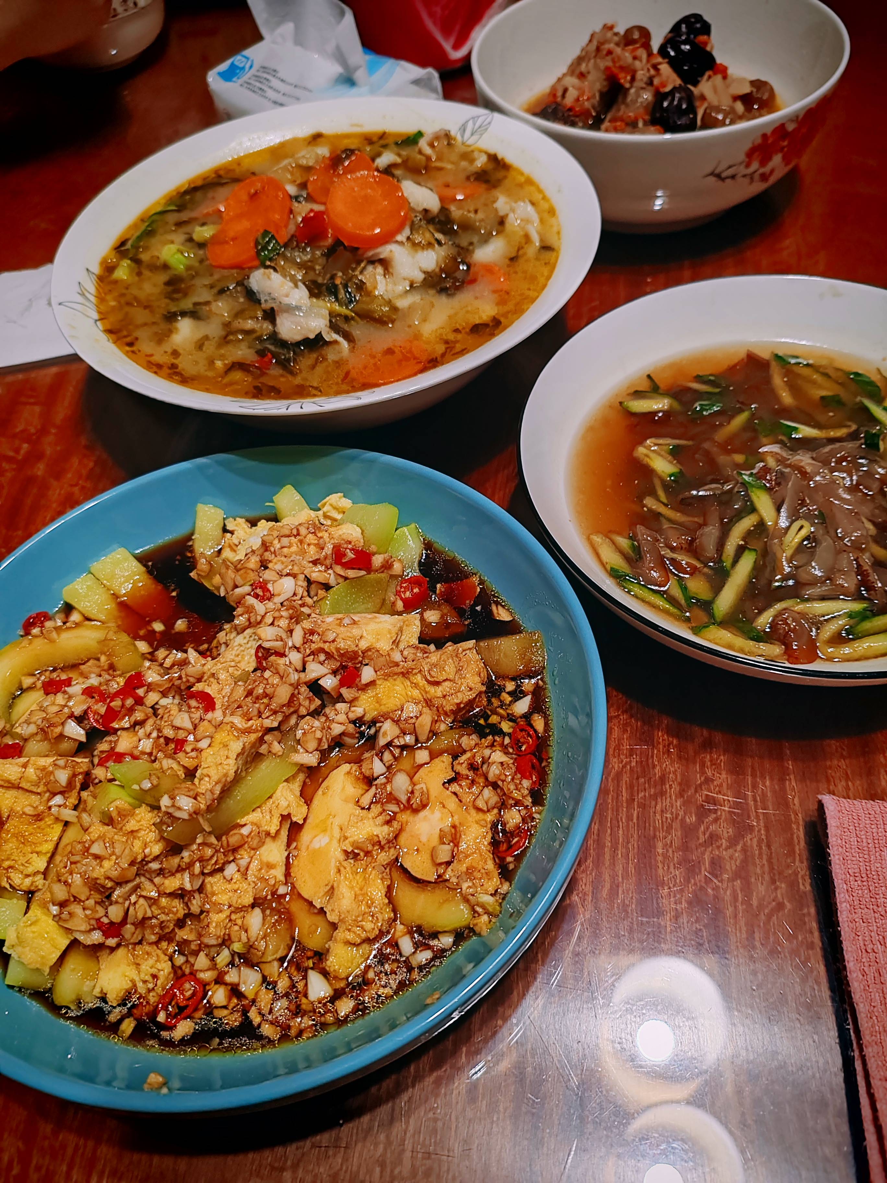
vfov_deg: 65.3
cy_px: 592
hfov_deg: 51.4
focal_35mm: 27
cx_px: 444
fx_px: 922
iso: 678
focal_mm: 6.14
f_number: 1.8
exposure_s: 1/50
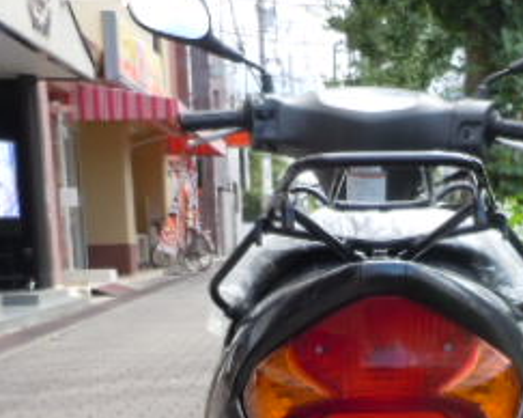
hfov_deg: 26.3
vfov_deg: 20.2
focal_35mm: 72
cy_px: 472
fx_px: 1114
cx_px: 340
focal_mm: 5
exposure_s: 1/160
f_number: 3.7
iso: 100
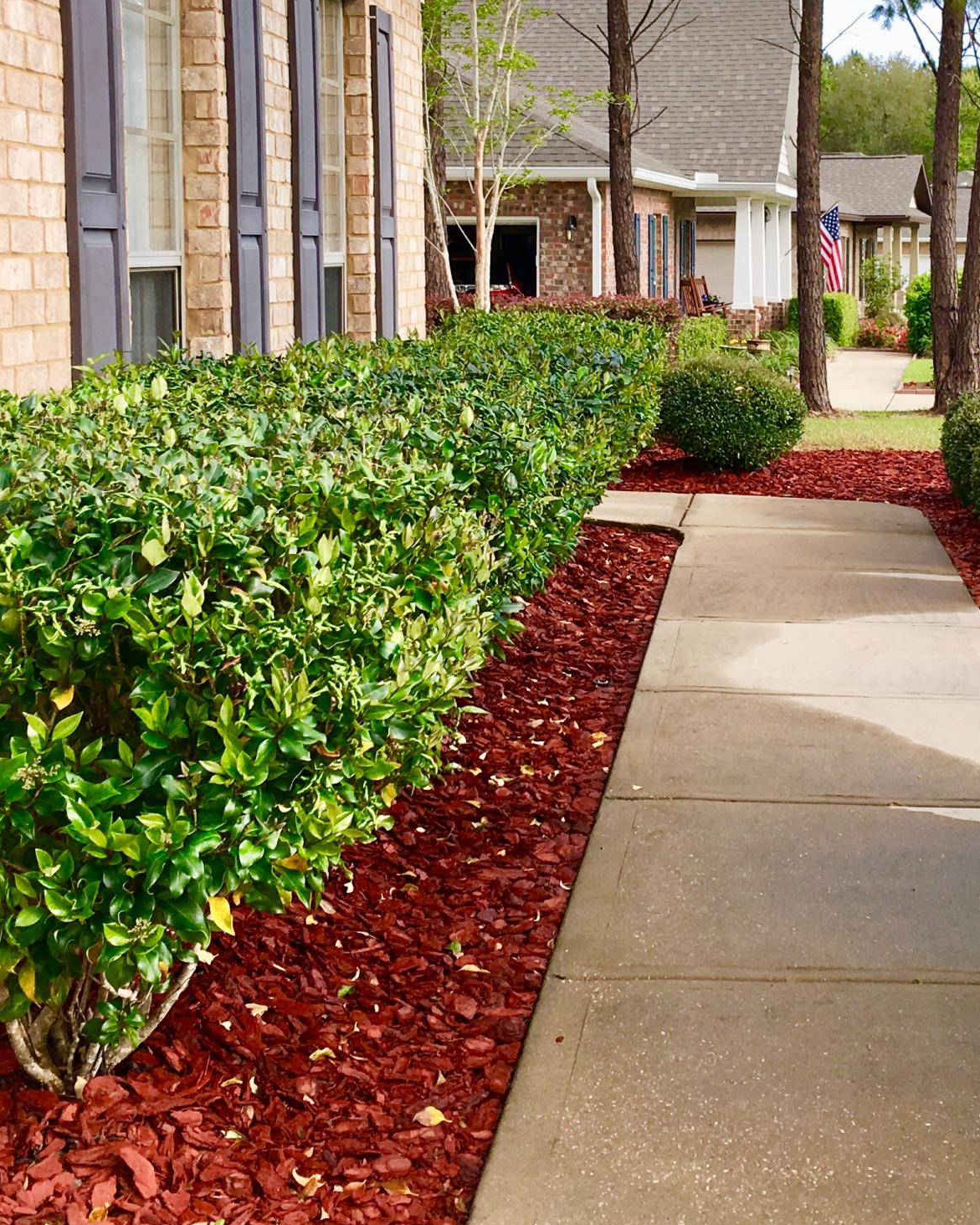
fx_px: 2103
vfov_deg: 32.4
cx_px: 721
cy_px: 481
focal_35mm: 58
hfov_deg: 25.9
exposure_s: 1/407
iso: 25
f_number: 2.2
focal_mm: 4.15
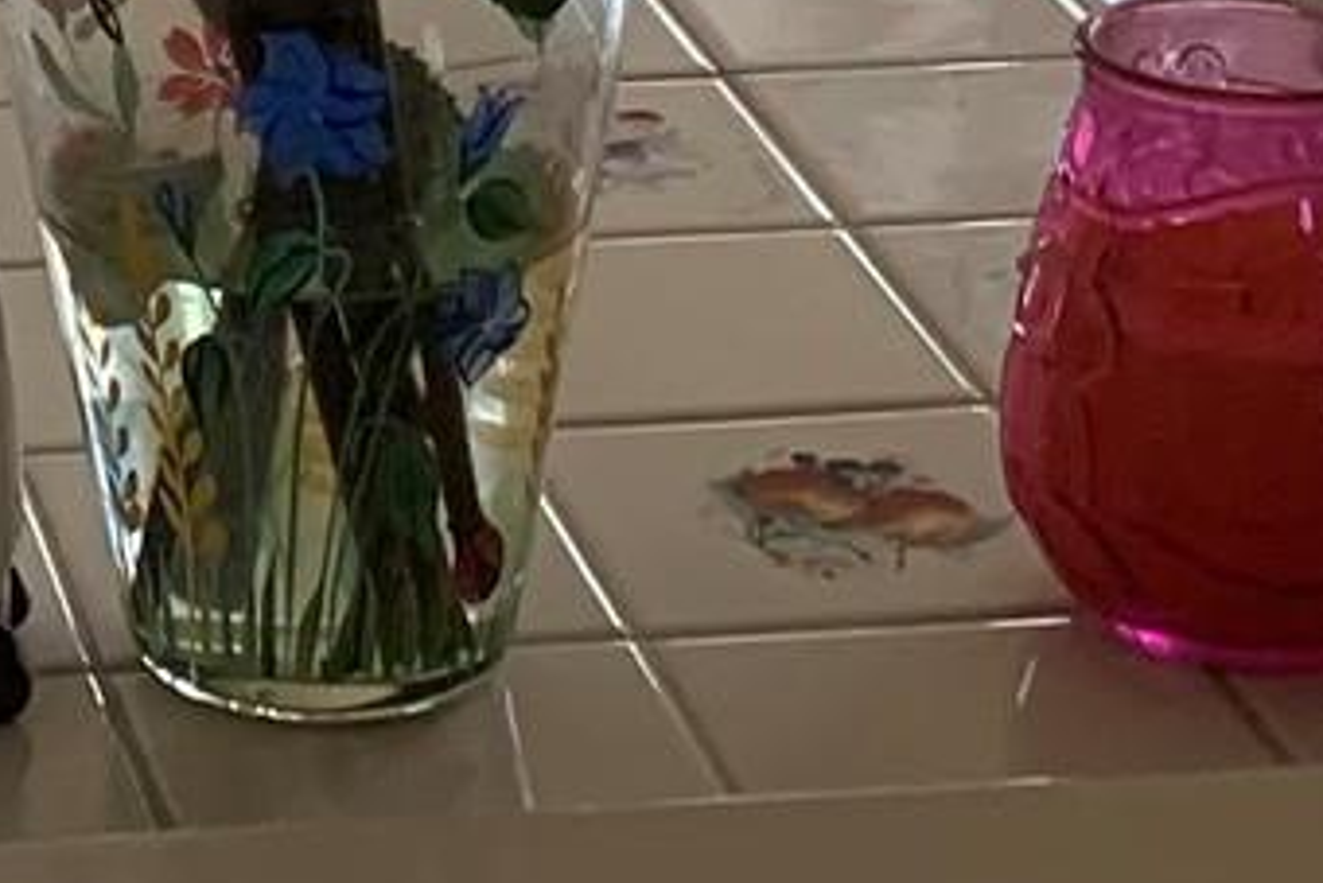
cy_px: -1984
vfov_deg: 7.3
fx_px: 5992
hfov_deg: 12.3
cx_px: -268
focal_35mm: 163
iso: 64
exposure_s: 1/121
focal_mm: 4.25
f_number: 1.8
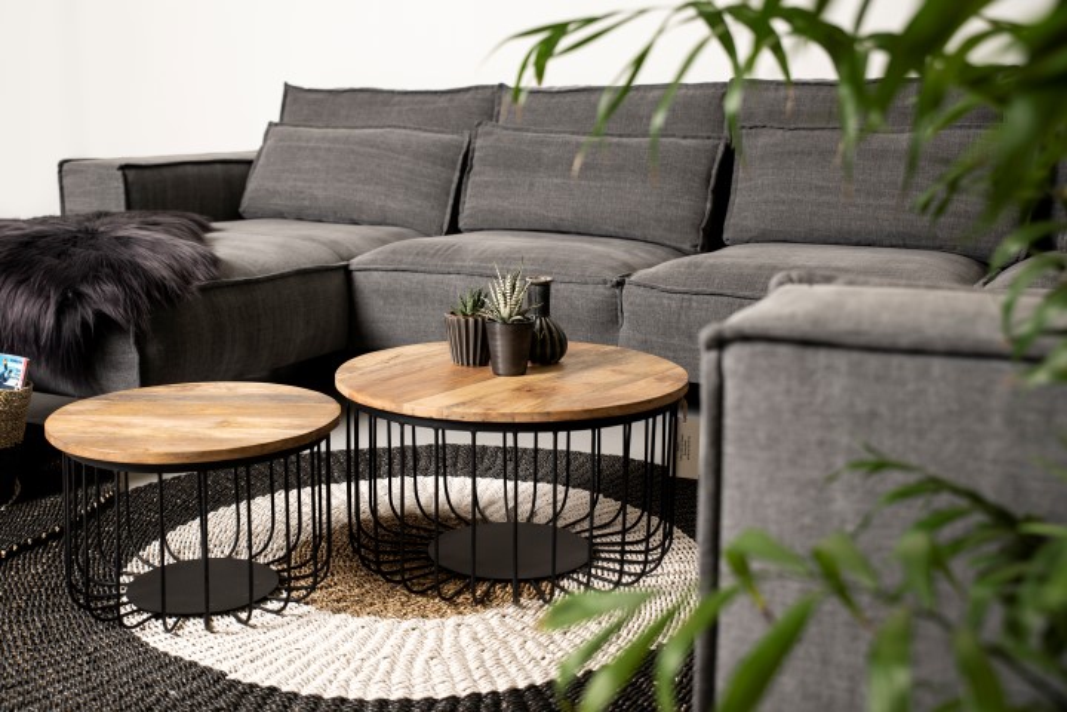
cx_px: 534
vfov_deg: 33.4
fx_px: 1185
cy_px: 356
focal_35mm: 40
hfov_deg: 48.5
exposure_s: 1/160
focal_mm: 40
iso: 250
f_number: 4
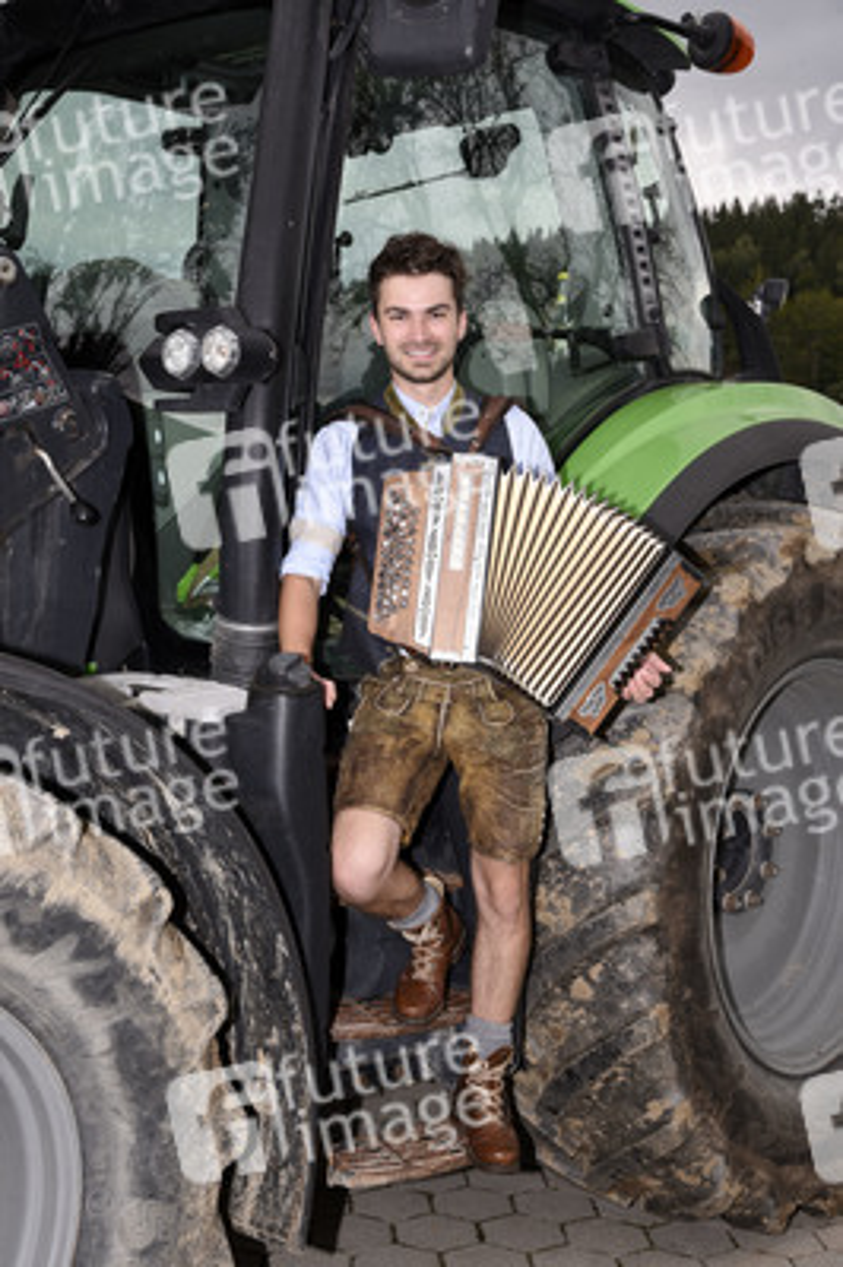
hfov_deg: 28.0
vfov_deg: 41.1
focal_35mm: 48
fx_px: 1689
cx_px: 422
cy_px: 634
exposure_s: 1/160
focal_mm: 48
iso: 320
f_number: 9
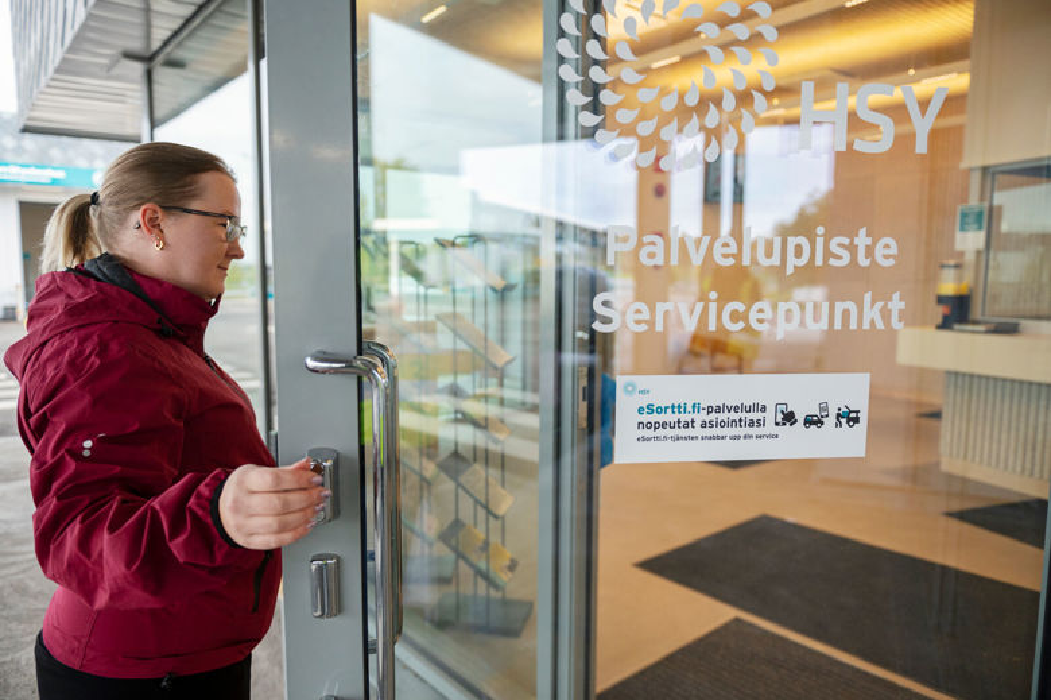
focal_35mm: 24
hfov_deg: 73.8
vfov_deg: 53.1
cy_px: 350
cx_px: 526
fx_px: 700
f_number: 2.8
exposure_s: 1/1000
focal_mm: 24
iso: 800
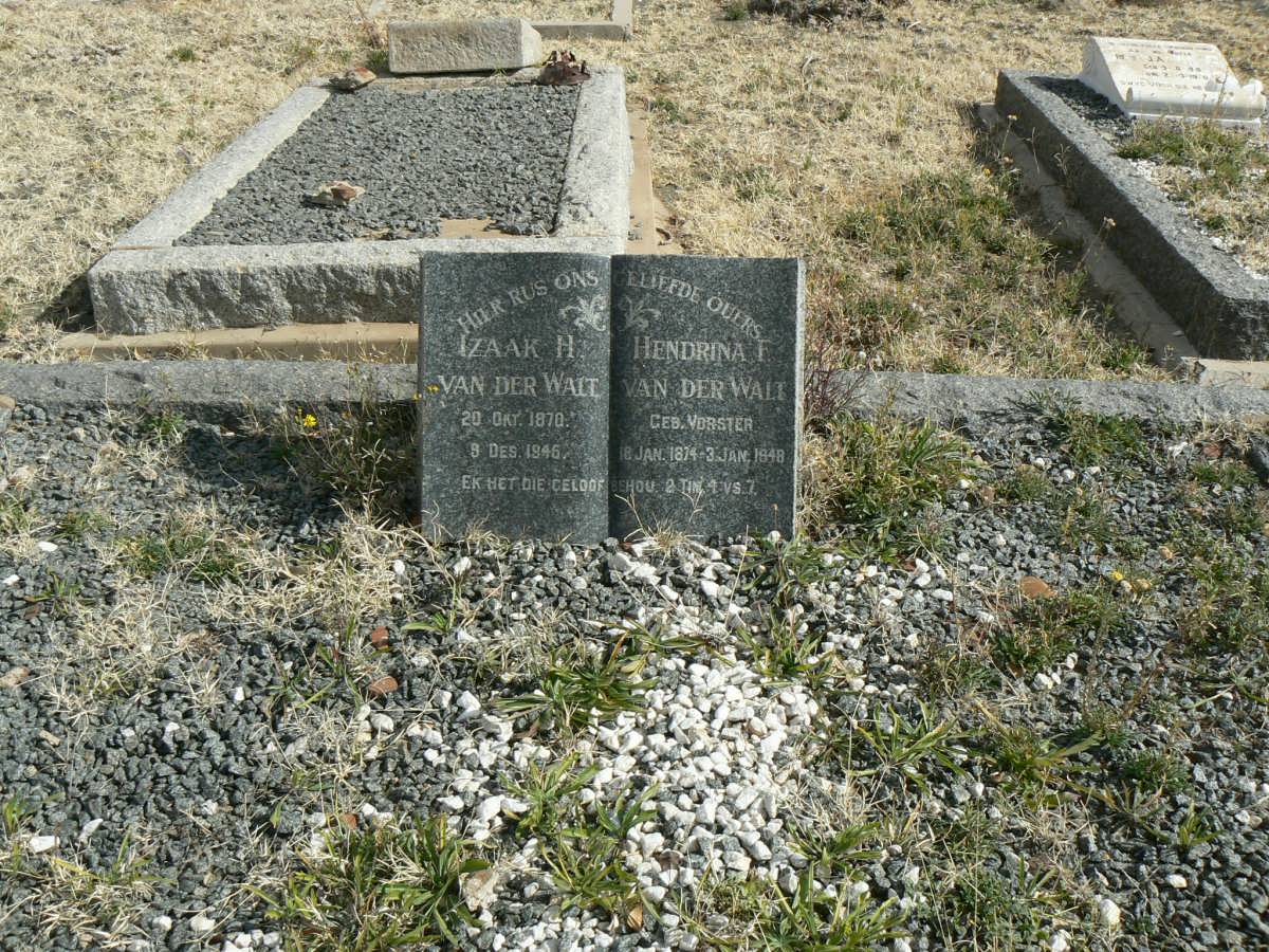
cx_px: 634
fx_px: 1320
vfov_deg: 39.7
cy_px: 476
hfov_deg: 51.4
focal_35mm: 36
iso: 80
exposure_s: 1/500
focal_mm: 6
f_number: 6.3
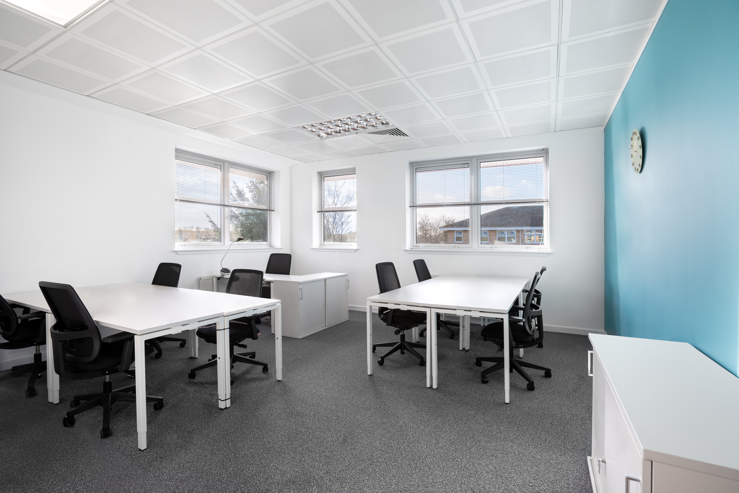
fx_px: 328
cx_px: 370
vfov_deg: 73.8
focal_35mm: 16
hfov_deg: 96.7
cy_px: 246
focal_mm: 16
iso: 200
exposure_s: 1/400
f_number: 9
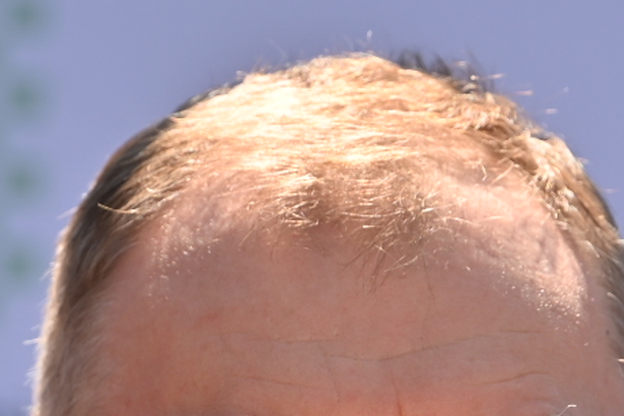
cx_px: 400
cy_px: 650
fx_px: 11006
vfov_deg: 2.2
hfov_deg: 3.2
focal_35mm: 635
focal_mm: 180
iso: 100
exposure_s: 1/250
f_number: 5.6
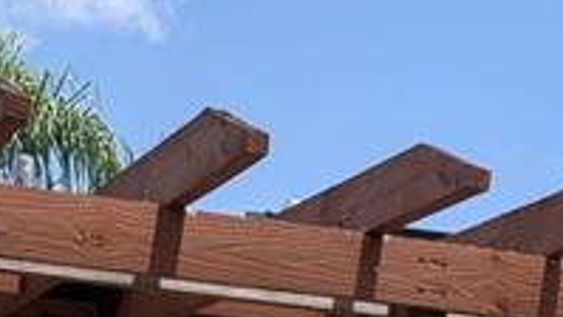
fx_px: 2001
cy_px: 801
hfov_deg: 15.3
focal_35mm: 134
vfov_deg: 8.2
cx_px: 721
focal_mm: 6.9
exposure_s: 1/1119
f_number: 1.68
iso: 20
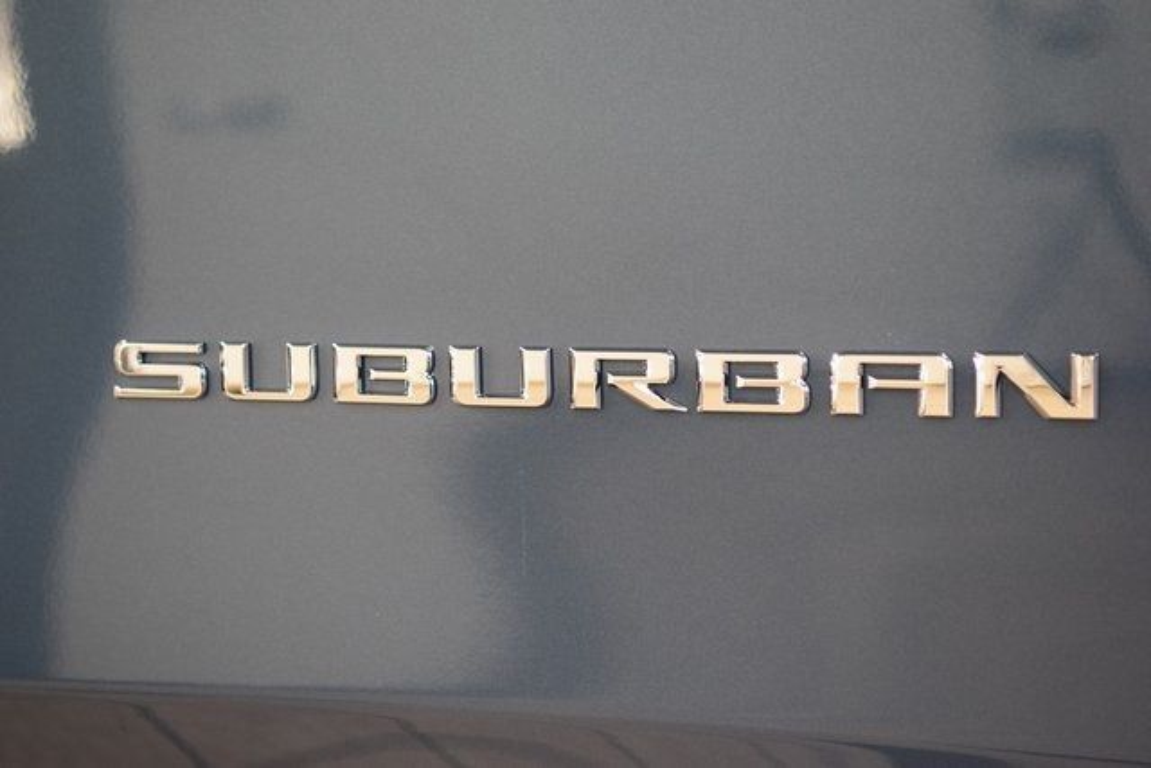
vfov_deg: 18.2
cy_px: 384
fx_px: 2398
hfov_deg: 27.0
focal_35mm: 75
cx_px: 576
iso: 1600
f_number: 2.8
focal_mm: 50
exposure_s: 1/60
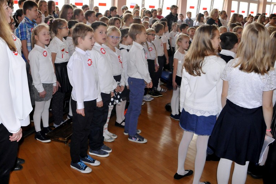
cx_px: 101
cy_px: 68
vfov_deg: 37.6
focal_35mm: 35
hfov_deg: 53.7
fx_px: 268
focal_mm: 18
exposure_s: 1/60
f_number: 4.5
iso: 1250
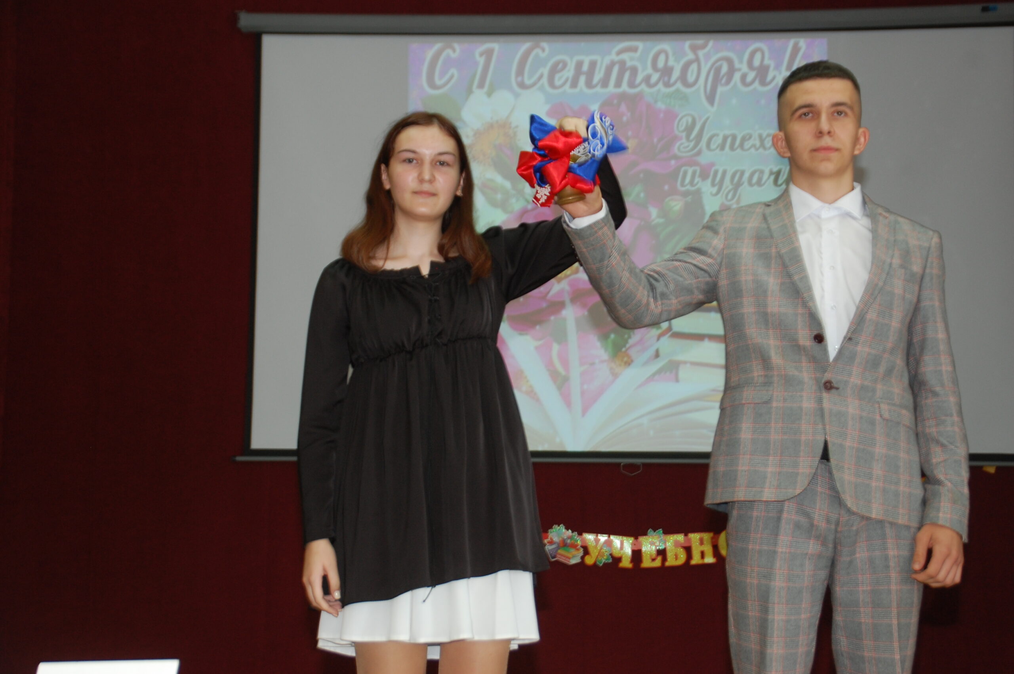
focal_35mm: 63
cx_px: 507
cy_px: 337
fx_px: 1773
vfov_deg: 21.5
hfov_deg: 31.9
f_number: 4.5
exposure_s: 1/60
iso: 400
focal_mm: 42
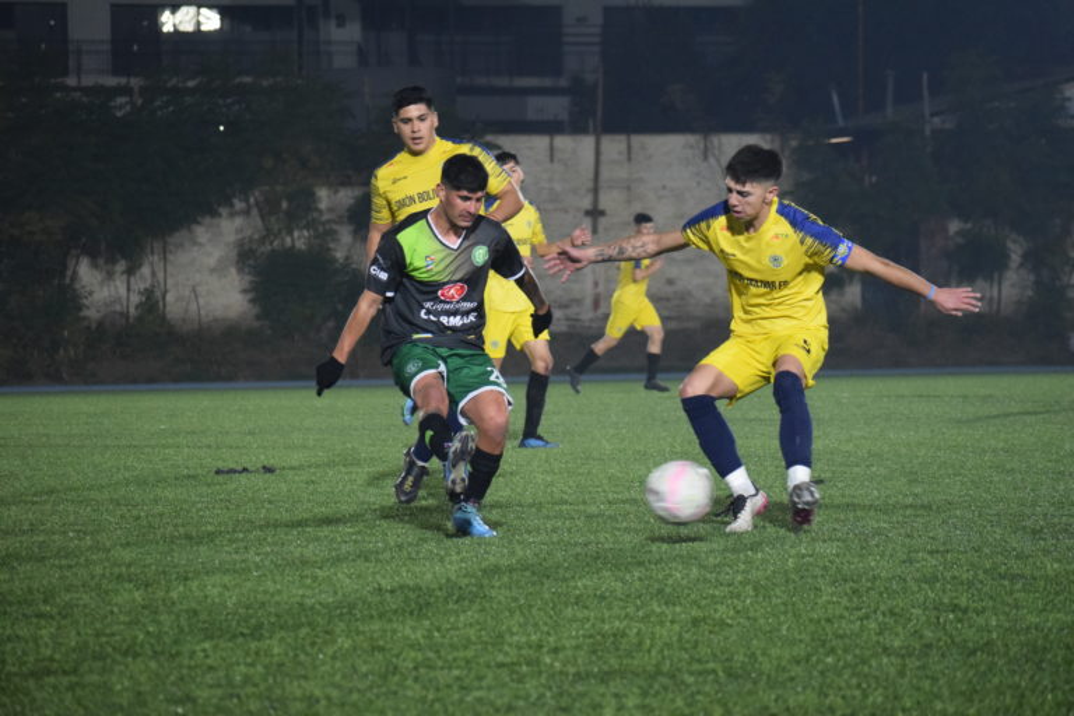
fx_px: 4475
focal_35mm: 150
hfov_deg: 13.7
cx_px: 537
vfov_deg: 9.1
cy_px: 358
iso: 3200
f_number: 4.8
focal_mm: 100
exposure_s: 1/400
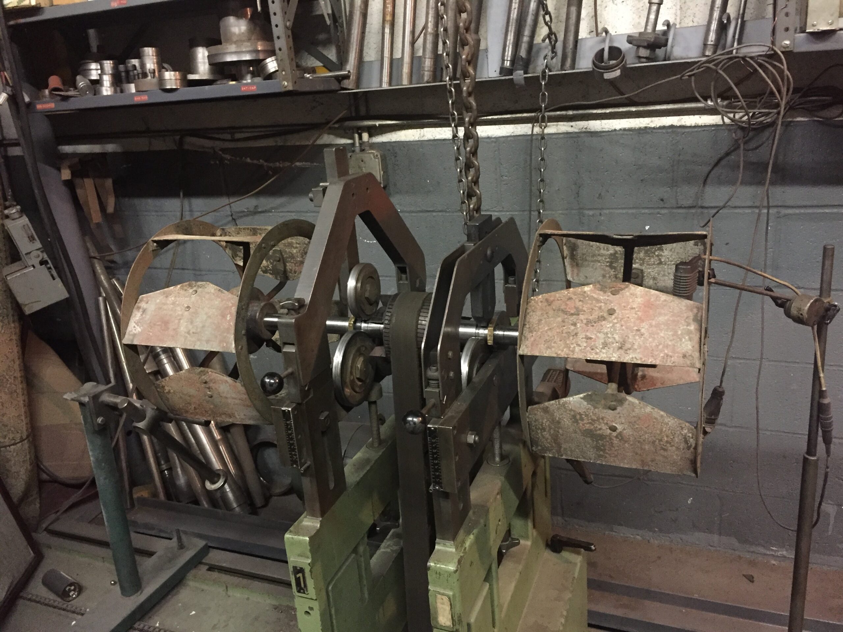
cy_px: 316
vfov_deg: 48.2
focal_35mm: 29
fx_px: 706
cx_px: 422
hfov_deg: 61.7
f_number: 2.2
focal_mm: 4.15
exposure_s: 1/15
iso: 500
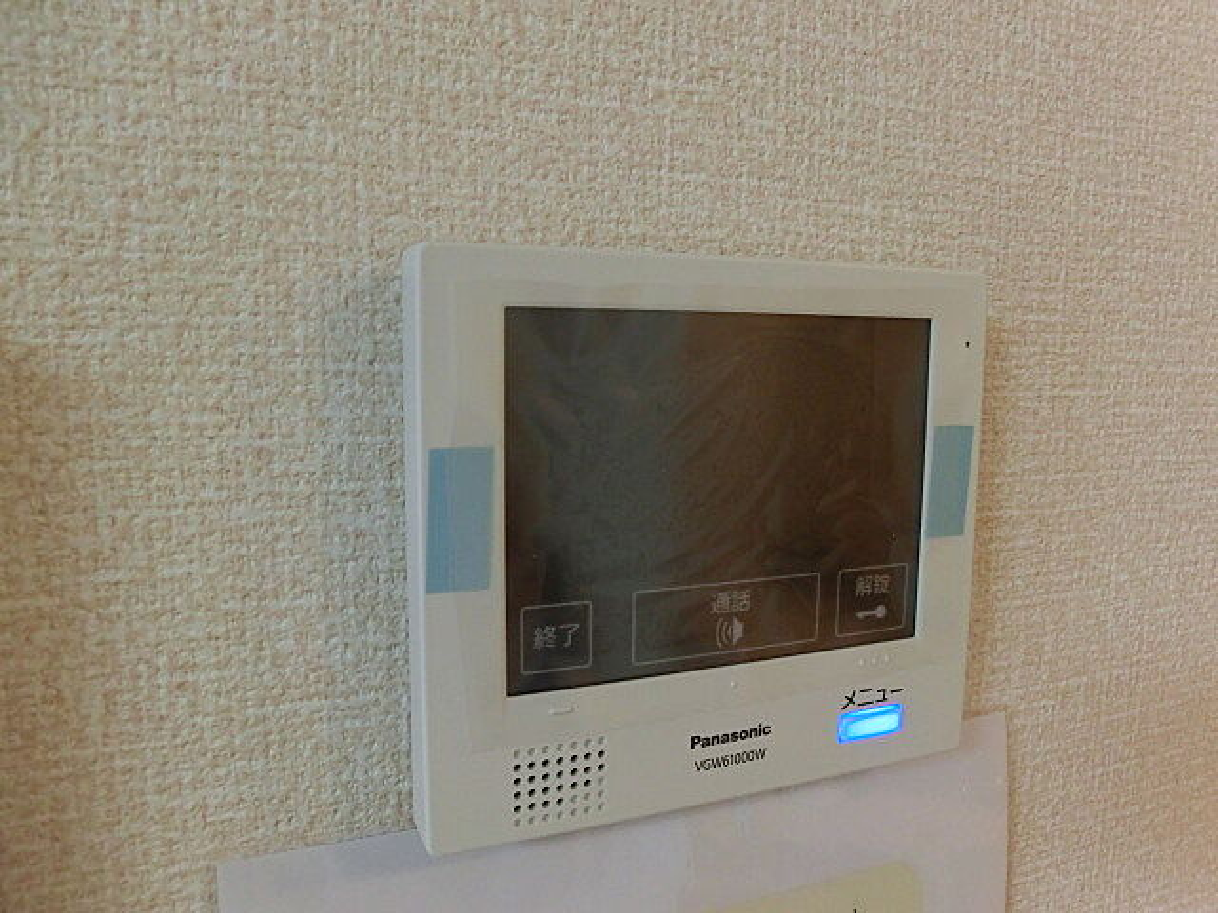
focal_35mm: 25
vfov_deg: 54.9
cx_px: 609
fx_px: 880
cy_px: 456
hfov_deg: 69.4
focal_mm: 4.4
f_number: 3.3
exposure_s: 1/60
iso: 250
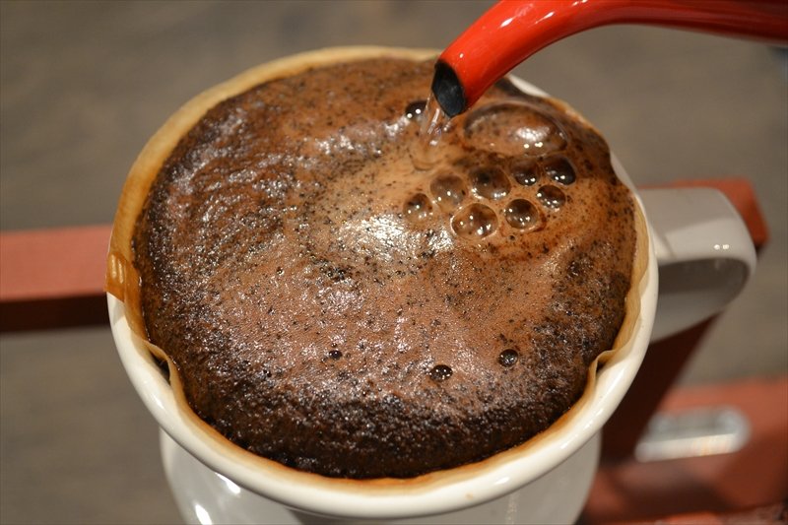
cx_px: 394
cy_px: 262
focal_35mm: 48
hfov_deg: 41.1
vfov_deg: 28.1
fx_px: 1050
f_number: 4.8
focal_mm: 32
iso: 1000
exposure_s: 1/15
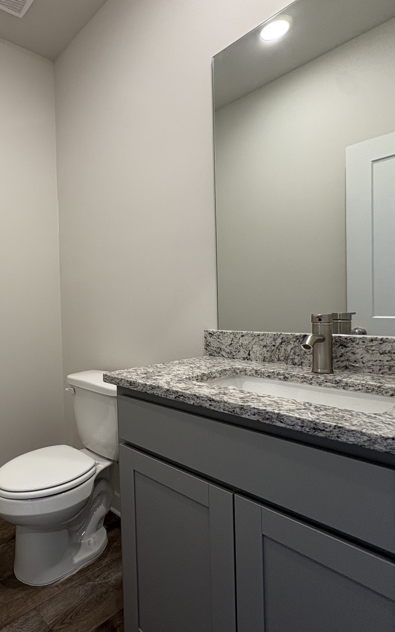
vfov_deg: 85.1
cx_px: 63
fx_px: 344
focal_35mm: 20
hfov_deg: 54.3
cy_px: 315
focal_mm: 2.22
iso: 160
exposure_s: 1/120
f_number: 2.2
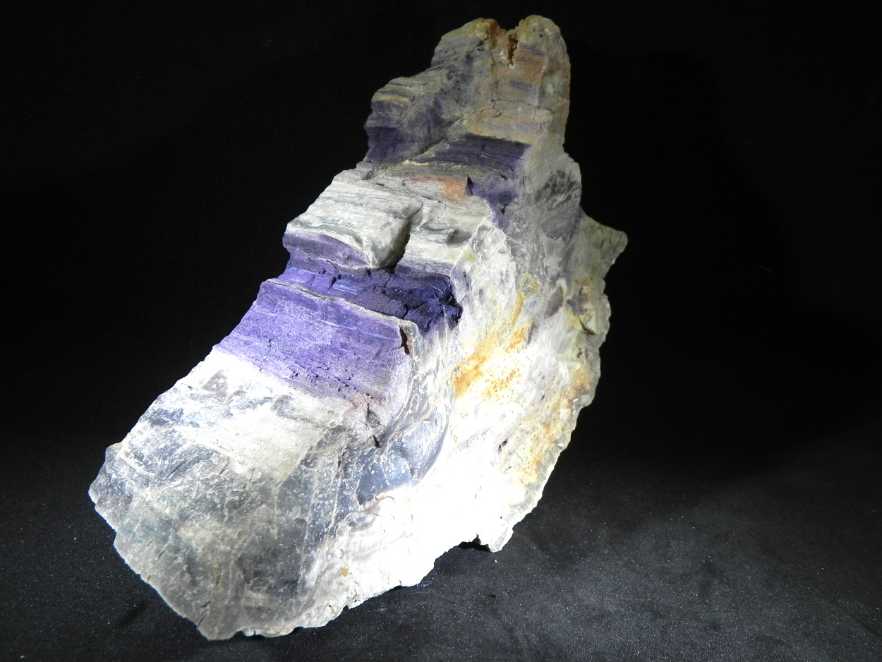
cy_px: 331
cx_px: 441
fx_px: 841
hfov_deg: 55.3
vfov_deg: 43.0
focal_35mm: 33
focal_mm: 5.9
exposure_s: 1/40
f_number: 4
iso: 160
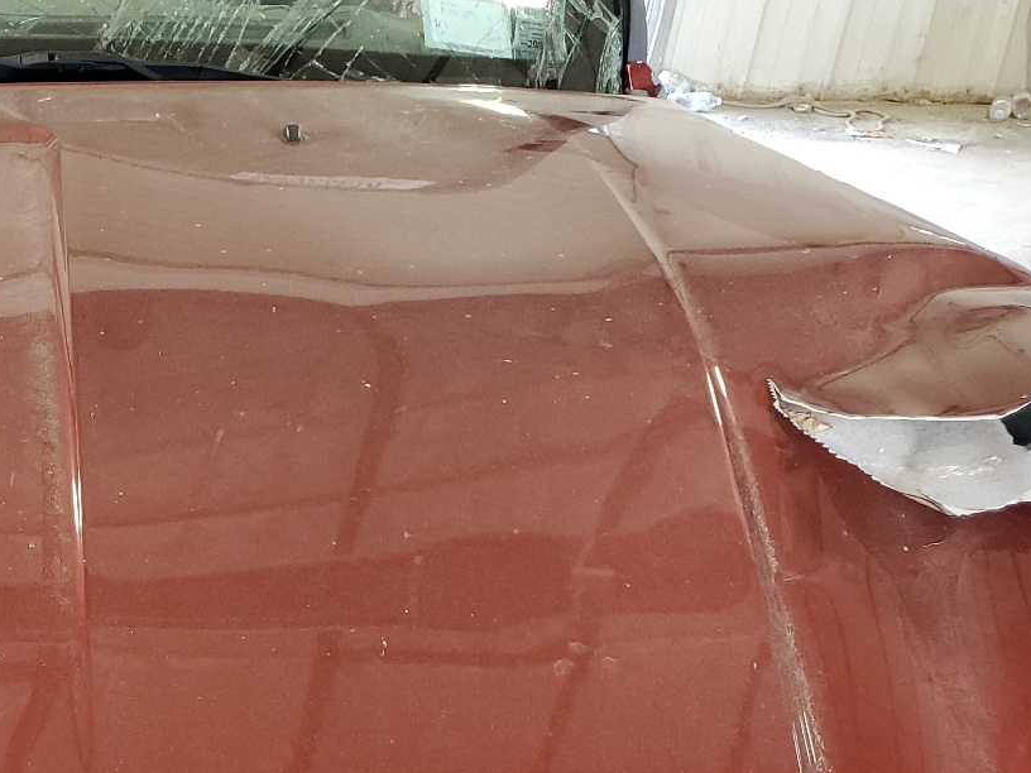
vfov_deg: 27.5
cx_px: 47
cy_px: 696
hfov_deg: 34.7
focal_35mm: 51
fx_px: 1519
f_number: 1.5
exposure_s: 1/60.2
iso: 100
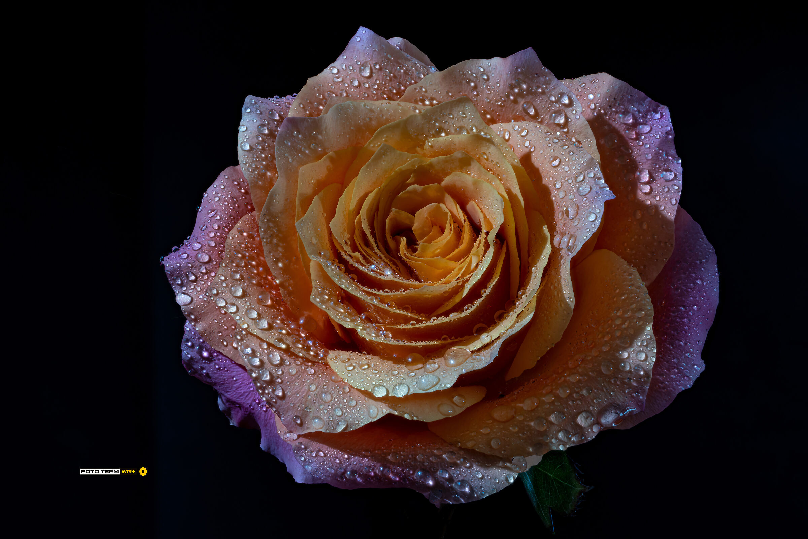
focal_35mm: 105
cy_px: 270
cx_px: 404
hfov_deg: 19.5
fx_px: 2356
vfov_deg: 13.0
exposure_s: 1/8
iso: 100
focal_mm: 105
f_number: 14
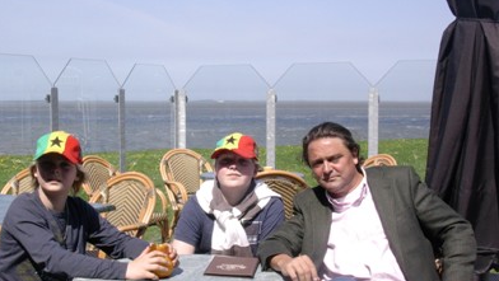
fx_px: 741
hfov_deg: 37.1
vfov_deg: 21.5
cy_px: 169
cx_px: 215
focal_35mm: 56
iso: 70
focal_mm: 6.7
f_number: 5.8
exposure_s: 1/332
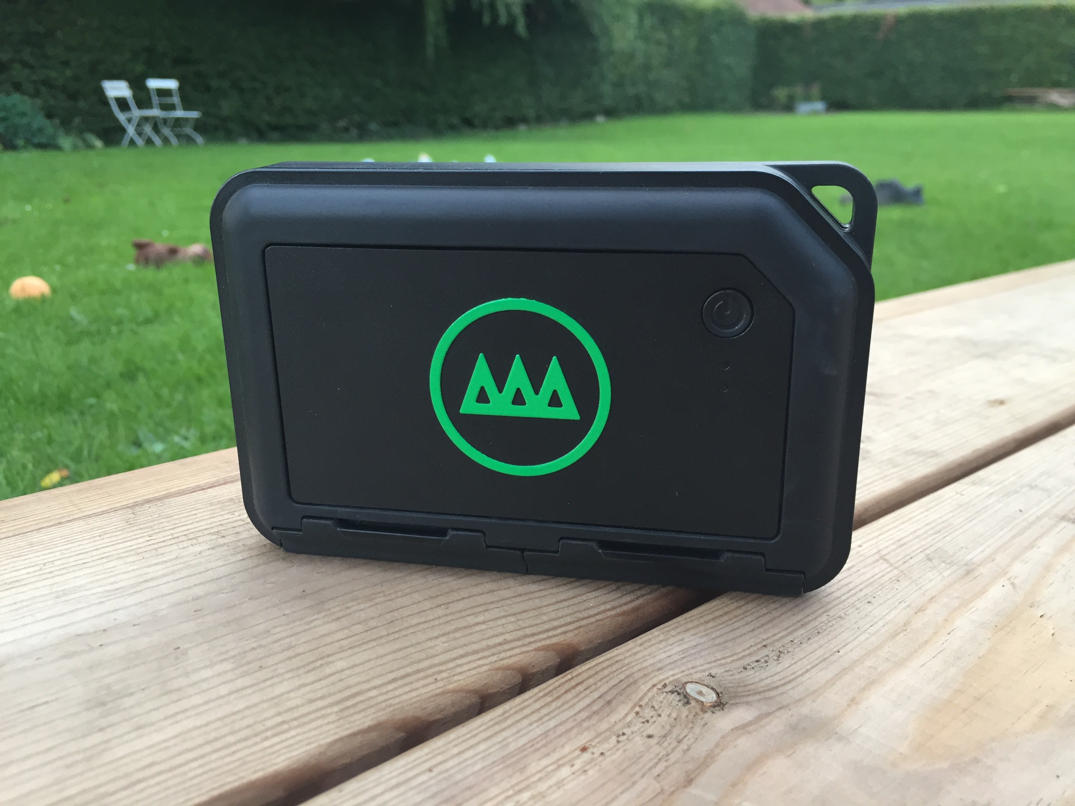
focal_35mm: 29
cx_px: 538
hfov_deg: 61.7
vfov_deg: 48.2
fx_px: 901
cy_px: 403
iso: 100
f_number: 2.2
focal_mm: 4.15
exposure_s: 1/33
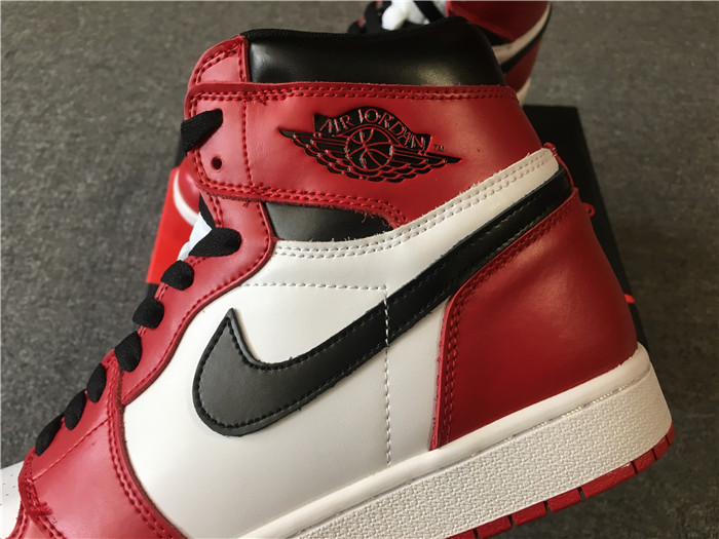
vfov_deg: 48.2
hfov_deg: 61.7
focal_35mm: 29
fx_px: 602
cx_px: 360
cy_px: 270
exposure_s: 1/33
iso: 80
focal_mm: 4.15
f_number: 2.2
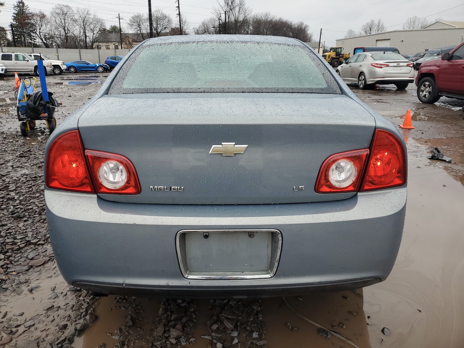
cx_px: 232
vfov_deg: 53.1
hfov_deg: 67.3
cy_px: 174
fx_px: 349
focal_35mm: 26
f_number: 1.5
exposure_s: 1/143
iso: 50
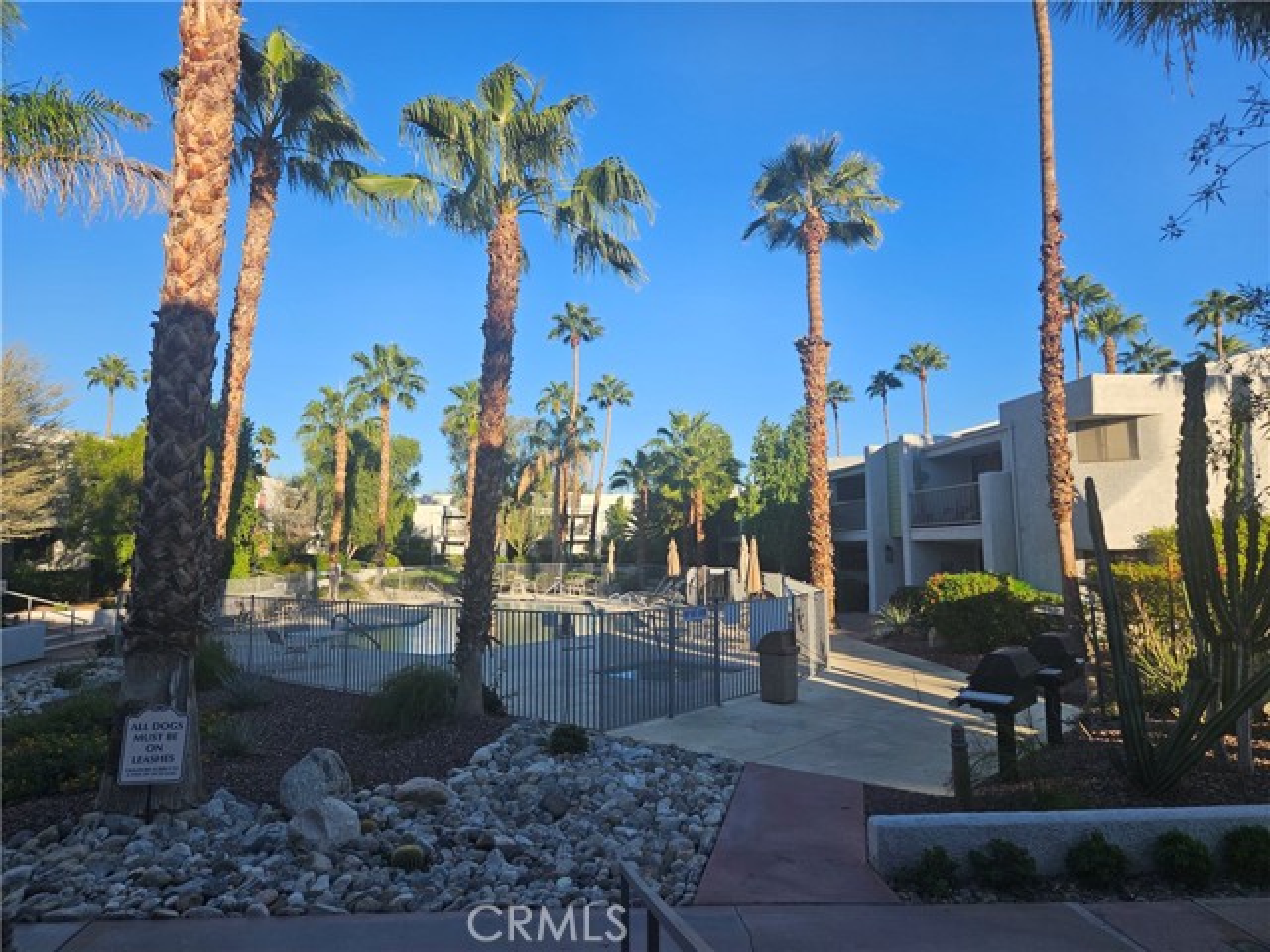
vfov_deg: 58.9
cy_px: 476
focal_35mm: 23
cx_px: 635
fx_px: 844
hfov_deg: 73.9
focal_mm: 5.4
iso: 25
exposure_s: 1/1058
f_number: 1.8
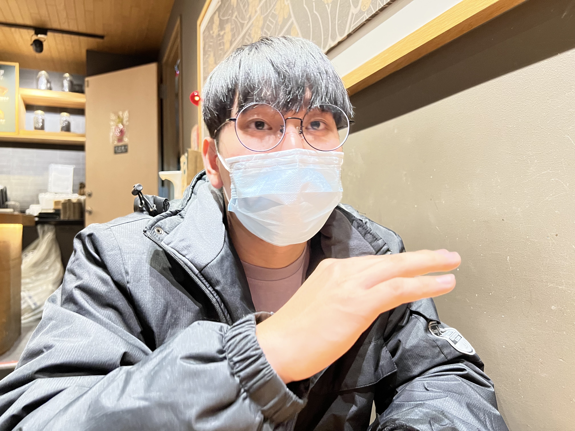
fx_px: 432
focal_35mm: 26
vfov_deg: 53.1
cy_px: 216
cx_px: 288
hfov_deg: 67.3
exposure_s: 1/40
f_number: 1.5
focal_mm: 5.7
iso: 640
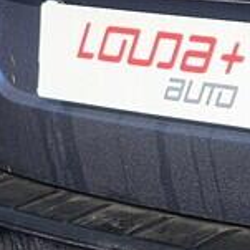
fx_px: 1585
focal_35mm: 194
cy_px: 40
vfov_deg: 9.0
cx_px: 649
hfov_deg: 8.1
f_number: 1.7
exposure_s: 1/607
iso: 10
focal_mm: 6.3
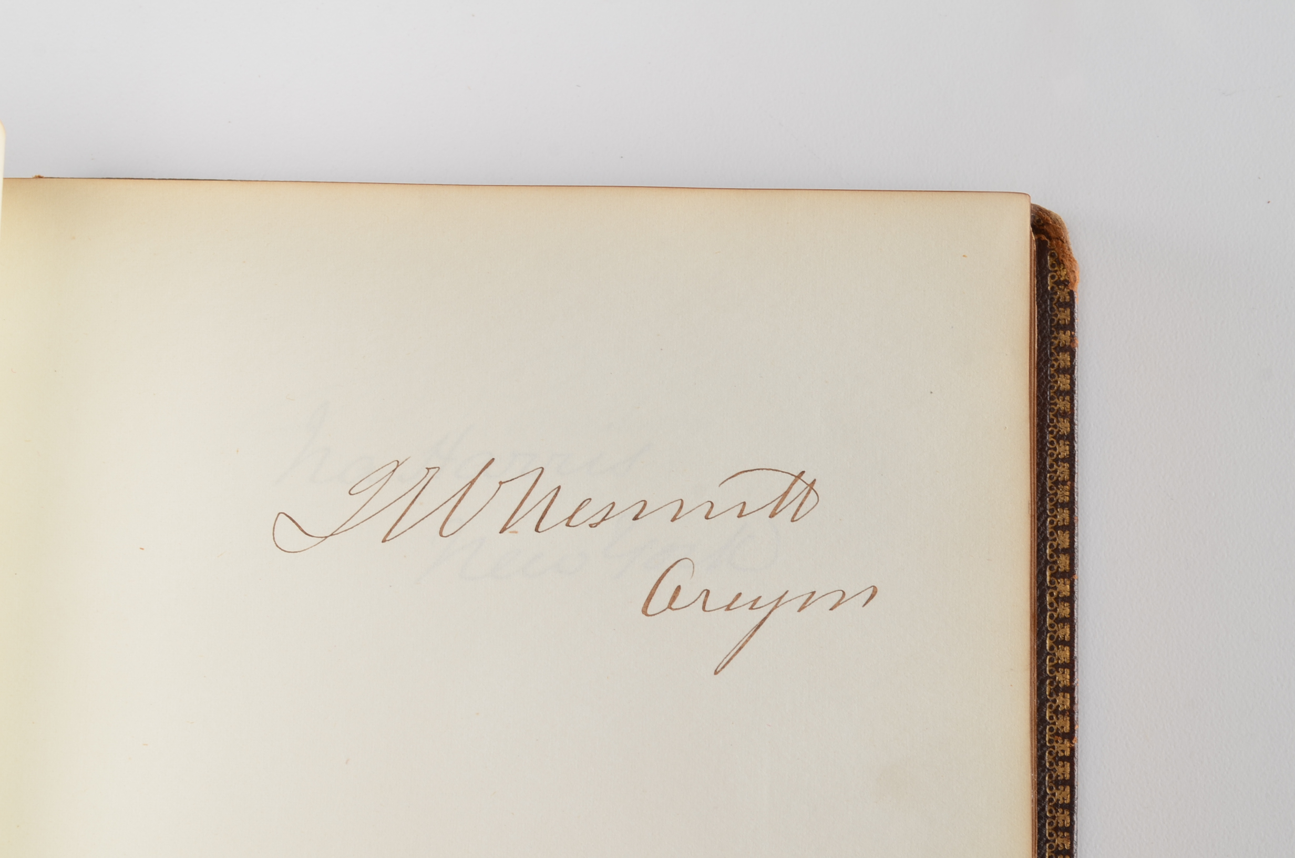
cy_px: 429
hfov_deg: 32.0
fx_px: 2262
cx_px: 648
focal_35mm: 63
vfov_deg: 21.5
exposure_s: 1/100
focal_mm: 42
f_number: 9
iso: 100
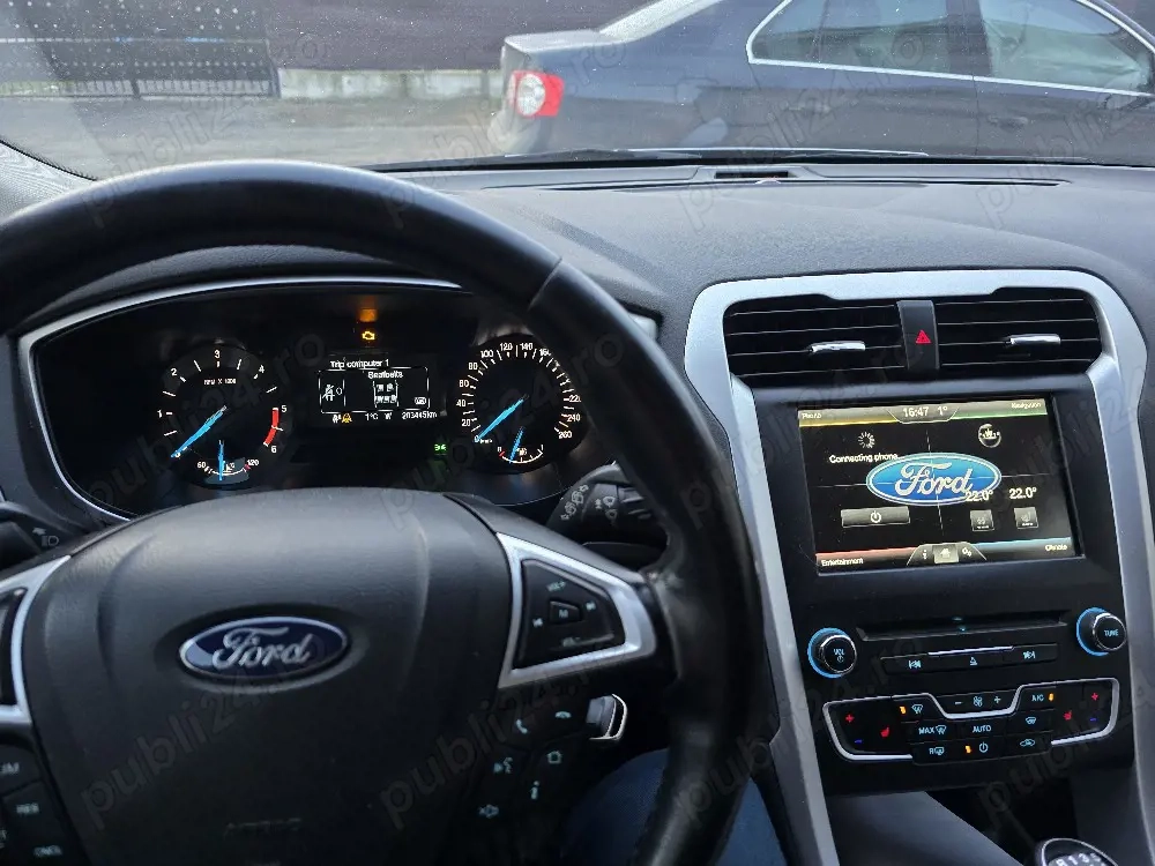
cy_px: 433
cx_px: 578
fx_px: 767
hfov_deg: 73.9
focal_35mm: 23
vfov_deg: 58.9
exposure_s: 1/33.4
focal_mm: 6.3
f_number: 1.7
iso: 400
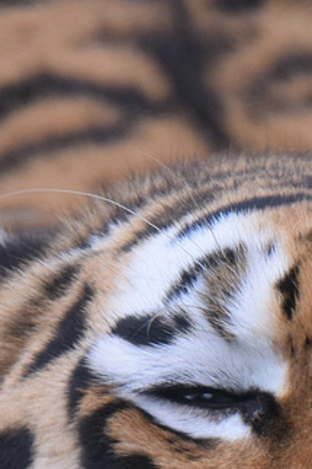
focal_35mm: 1806
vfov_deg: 1.1
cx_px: 371
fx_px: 23501
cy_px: 610
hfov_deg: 0.8
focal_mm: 360
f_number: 6.3
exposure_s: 1/400
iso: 450
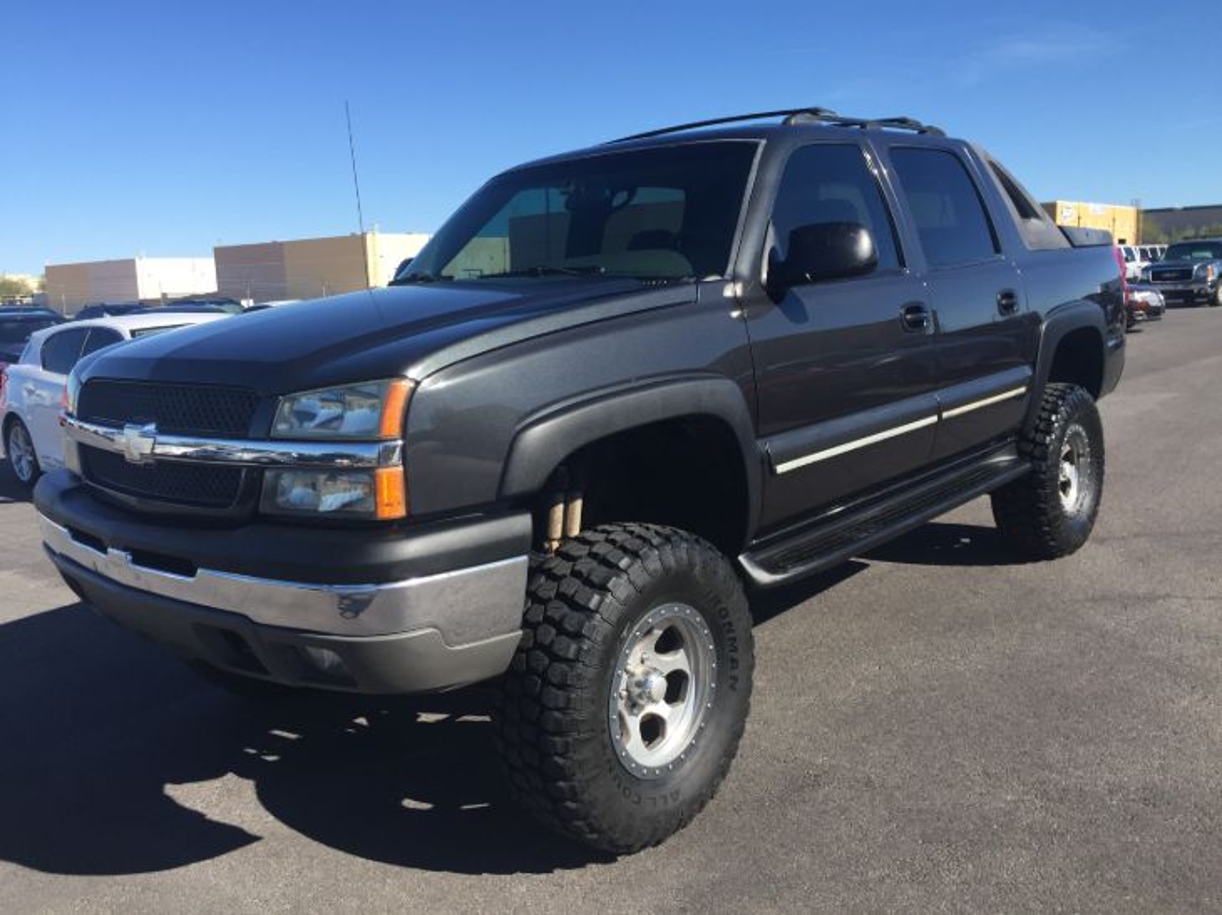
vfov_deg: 48.2
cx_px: 611
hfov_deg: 61.7
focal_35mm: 29
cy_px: 458
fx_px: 1023
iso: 32
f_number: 2.2
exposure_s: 1/1412
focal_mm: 4.15
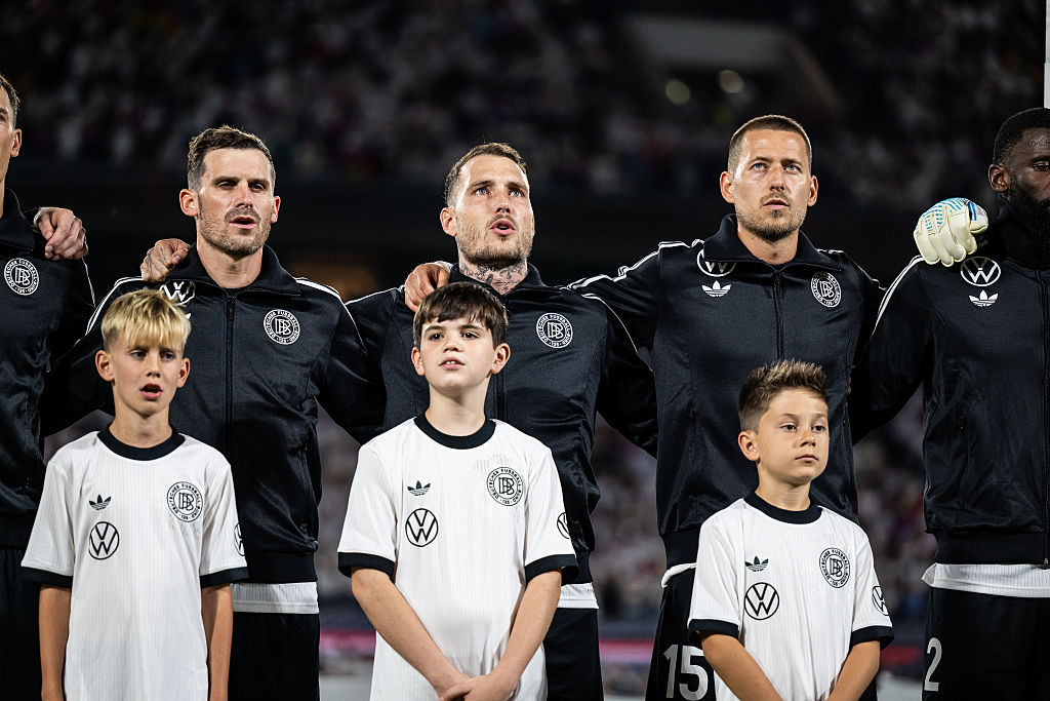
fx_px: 4667
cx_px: 525
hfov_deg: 12.8
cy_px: 350
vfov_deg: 8.6
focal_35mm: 160
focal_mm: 160
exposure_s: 1/1250
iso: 1250
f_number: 2.8
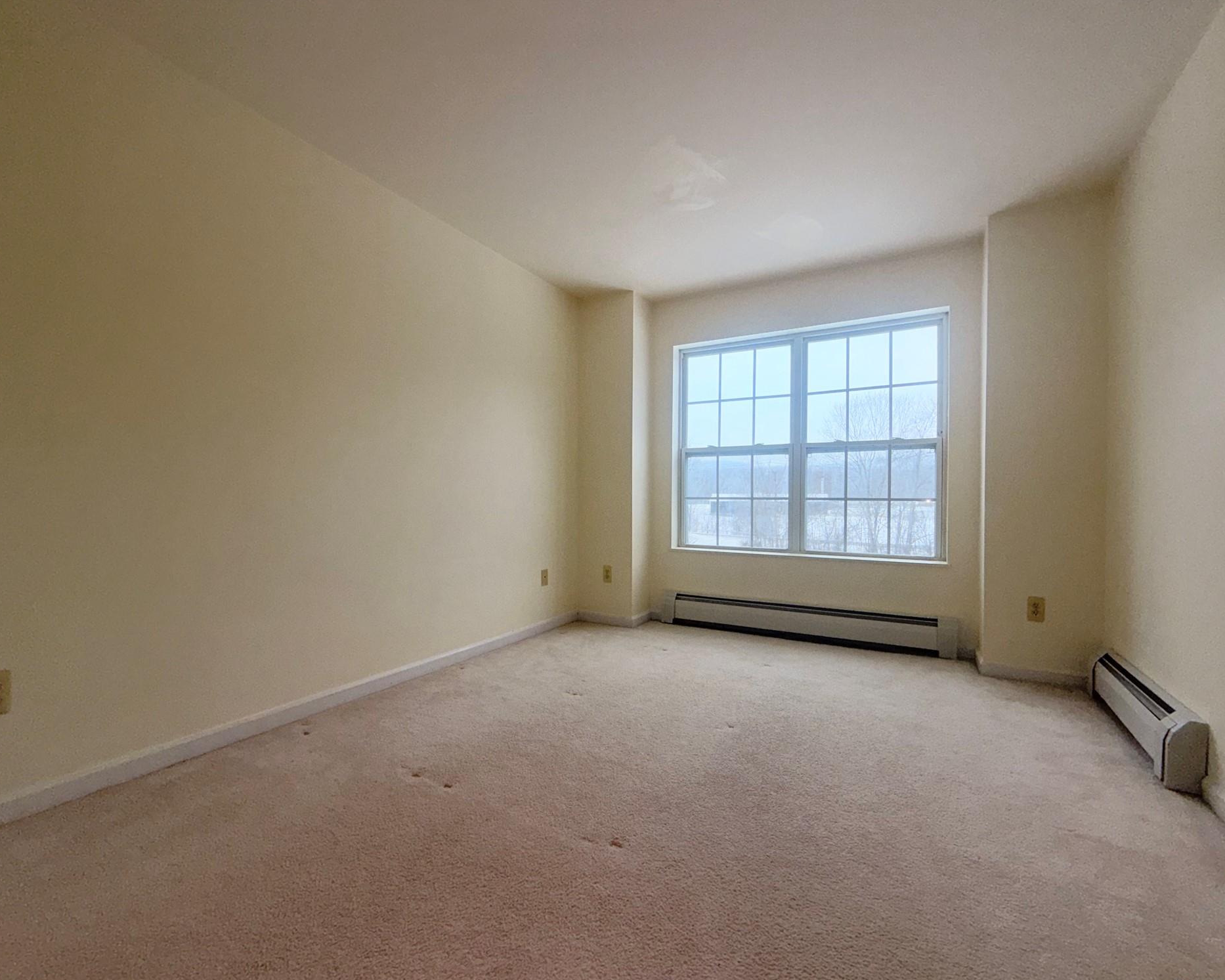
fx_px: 544
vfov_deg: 84.0
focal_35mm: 15
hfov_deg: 96.8
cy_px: 501
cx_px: 632
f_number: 2.2
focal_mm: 2.22
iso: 16
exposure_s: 1/121
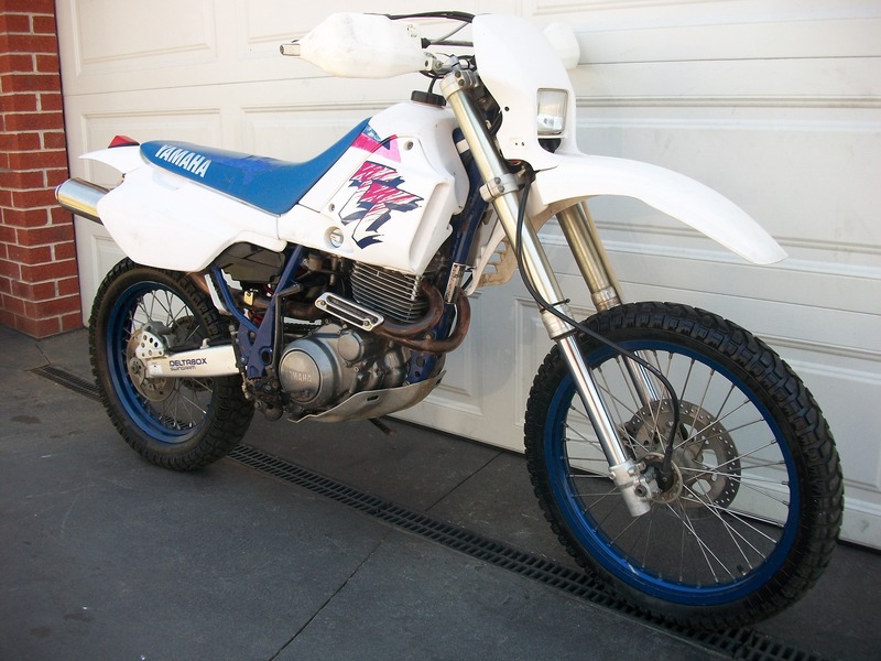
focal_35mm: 32
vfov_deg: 44.2
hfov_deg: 56.8
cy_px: 330
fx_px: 814
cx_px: 440
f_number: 2.9
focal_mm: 5.7
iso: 80
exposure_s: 1/200
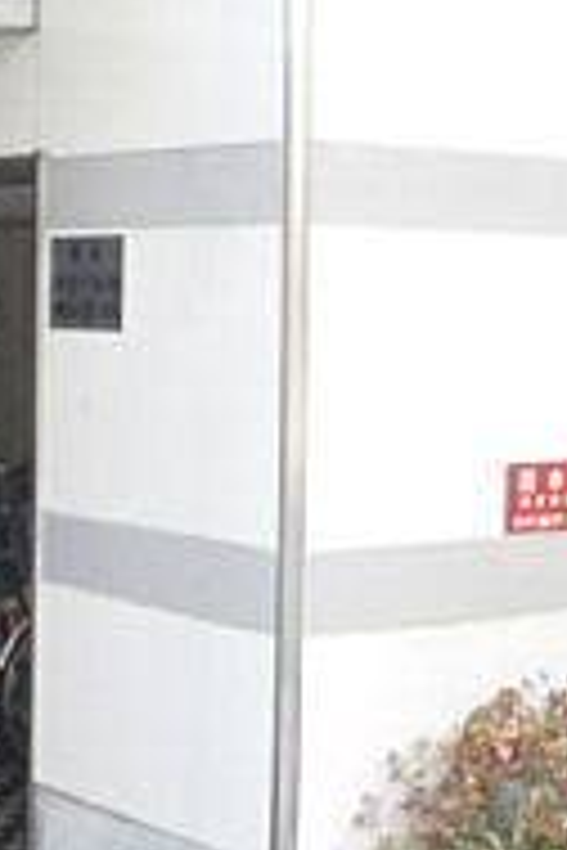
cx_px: -32
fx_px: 3000
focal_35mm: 127
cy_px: 279
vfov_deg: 16.1
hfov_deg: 10.7
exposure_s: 1/250
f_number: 3.1
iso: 320
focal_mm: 6.4
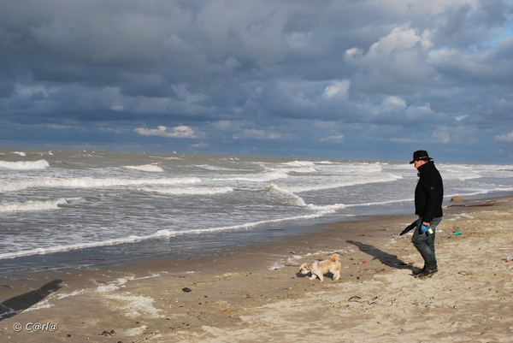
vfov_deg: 25.8
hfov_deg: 37.8
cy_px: 172
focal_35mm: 52
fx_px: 749
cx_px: 256
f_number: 9
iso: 100
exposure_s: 1/320
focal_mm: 35
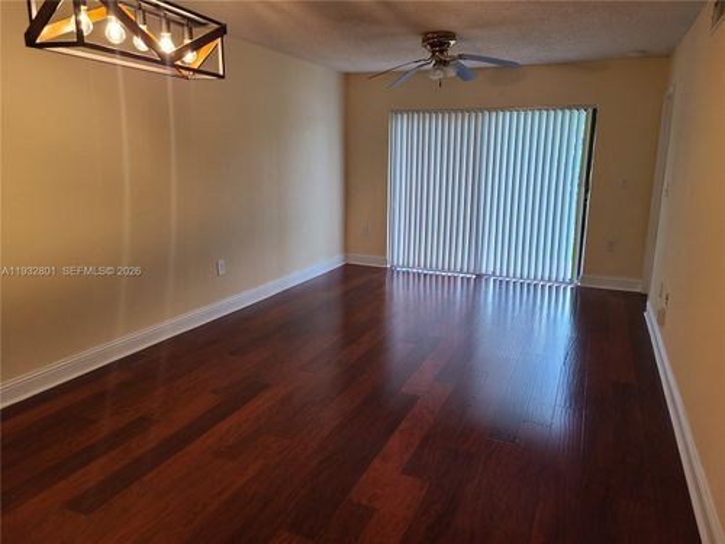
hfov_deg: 67.3
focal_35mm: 26
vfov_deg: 53.1
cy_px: 272
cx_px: 362
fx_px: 545
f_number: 1.8
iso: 64
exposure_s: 1/60
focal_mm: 5.4
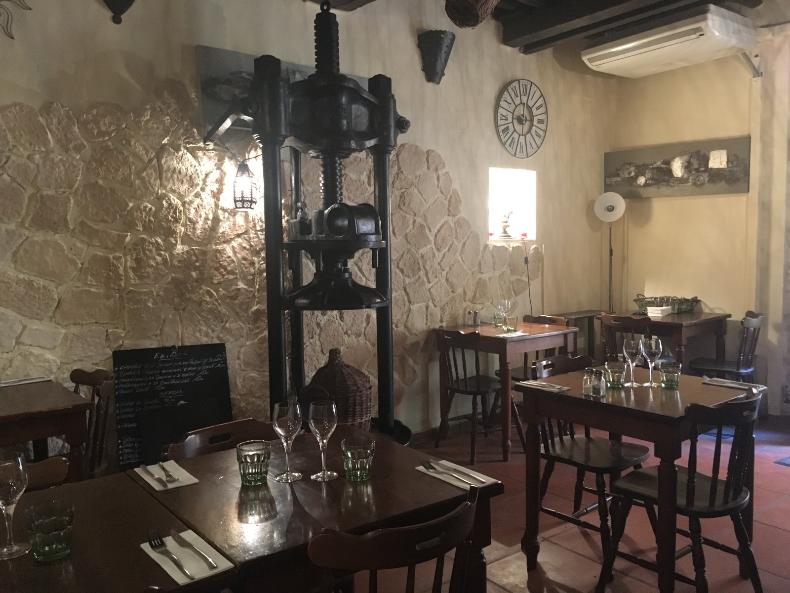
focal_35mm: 29
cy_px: 296
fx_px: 662
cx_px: 395
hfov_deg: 61.7
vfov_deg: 48.2
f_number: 2.2
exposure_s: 1/17
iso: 250
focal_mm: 4.15
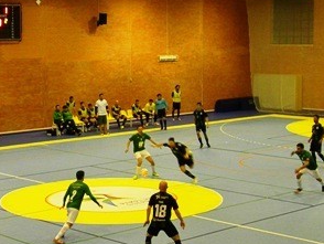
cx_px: 114
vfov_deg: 18.2
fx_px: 759
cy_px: 100
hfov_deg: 24.0
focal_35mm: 81
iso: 500
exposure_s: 1/60
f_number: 4.6
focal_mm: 10
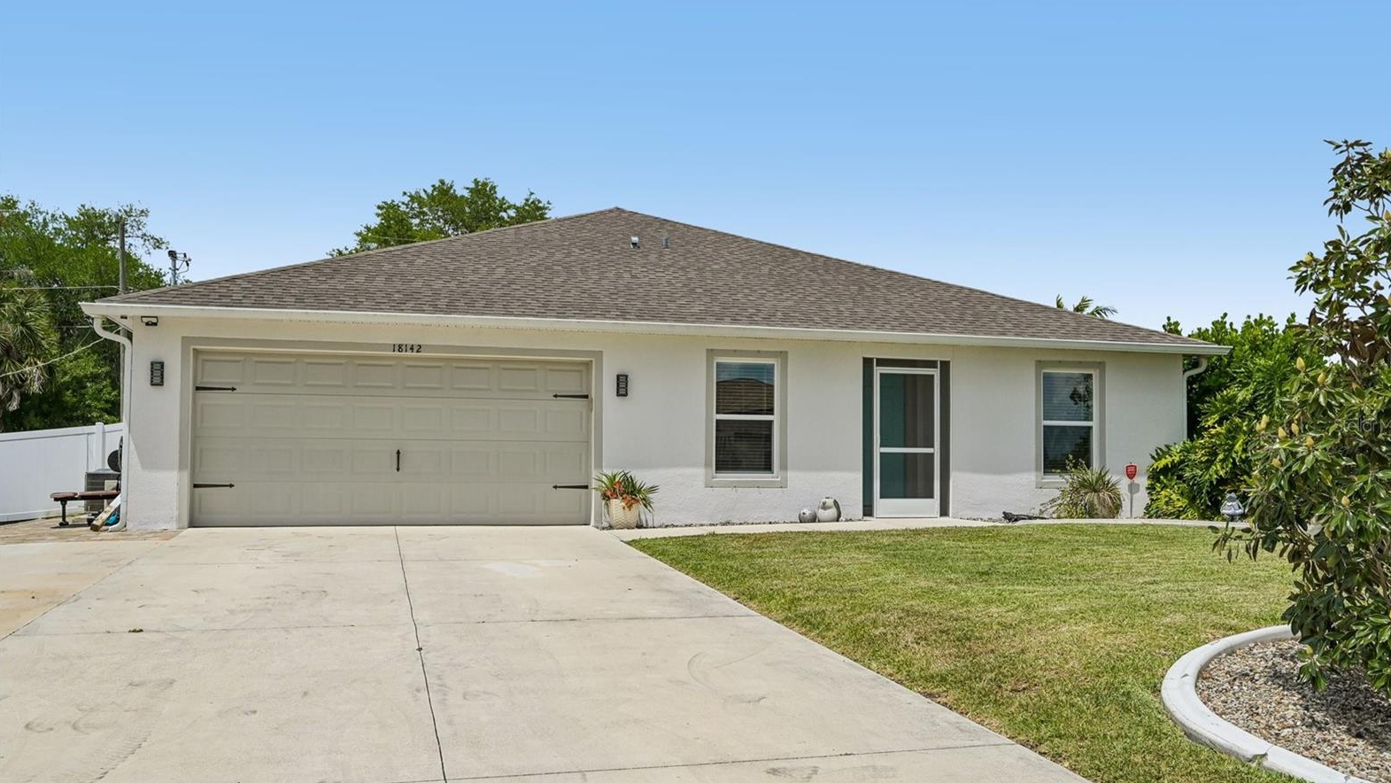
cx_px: 704
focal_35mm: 32
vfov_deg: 36.7
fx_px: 1180
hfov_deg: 61.0
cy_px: 425
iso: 400
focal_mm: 30
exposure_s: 1/2500
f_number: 8
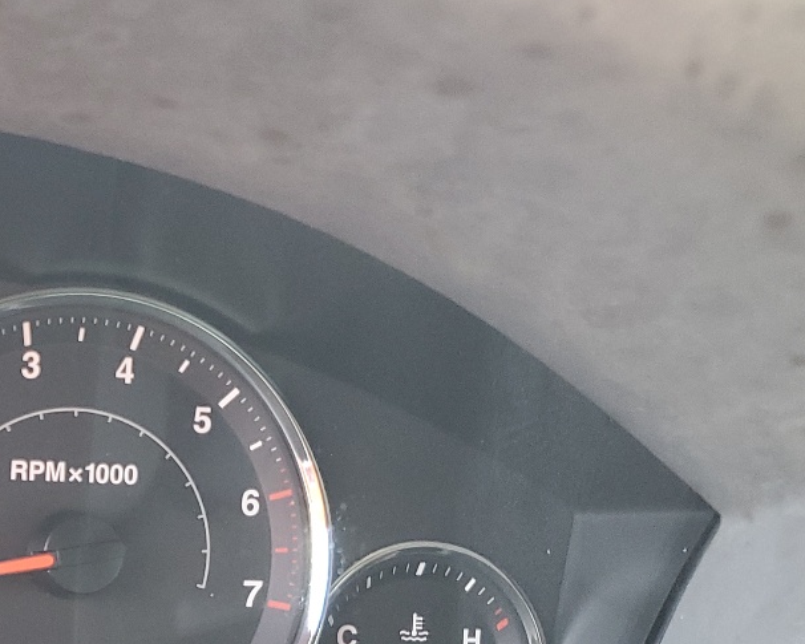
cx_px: -129
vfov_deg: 21.9
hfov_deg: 25.7
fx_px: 1597
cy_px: 668
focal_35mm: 67
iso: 106
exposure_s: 1/60.2
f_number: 1.5
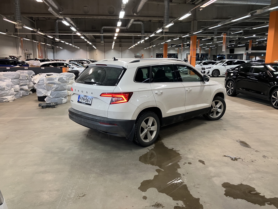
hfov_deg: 63.4
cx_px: 139
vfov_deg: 49.7
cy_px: 104
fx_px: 225
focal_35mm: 28
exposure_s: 1/50
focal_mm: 3.99
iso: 125
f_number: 1.8
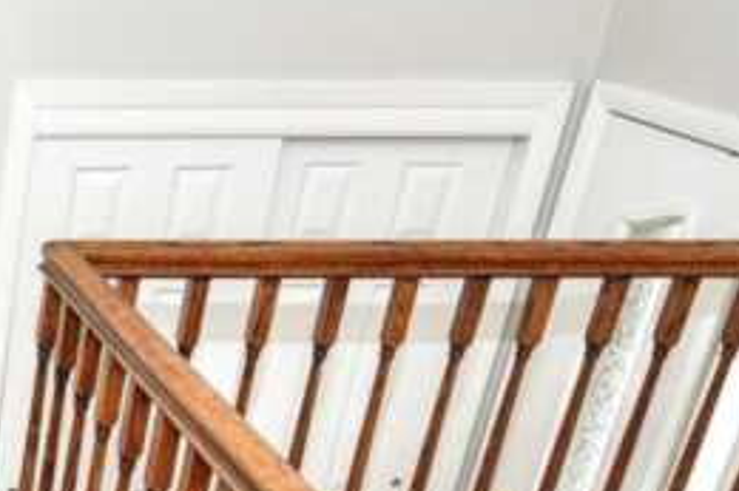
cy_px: 572
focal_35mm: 71
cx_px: -378
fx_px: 1456
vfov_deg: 18.3
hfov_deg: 22.9
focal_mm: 18
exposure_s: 1/60
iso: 250
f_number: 2.8
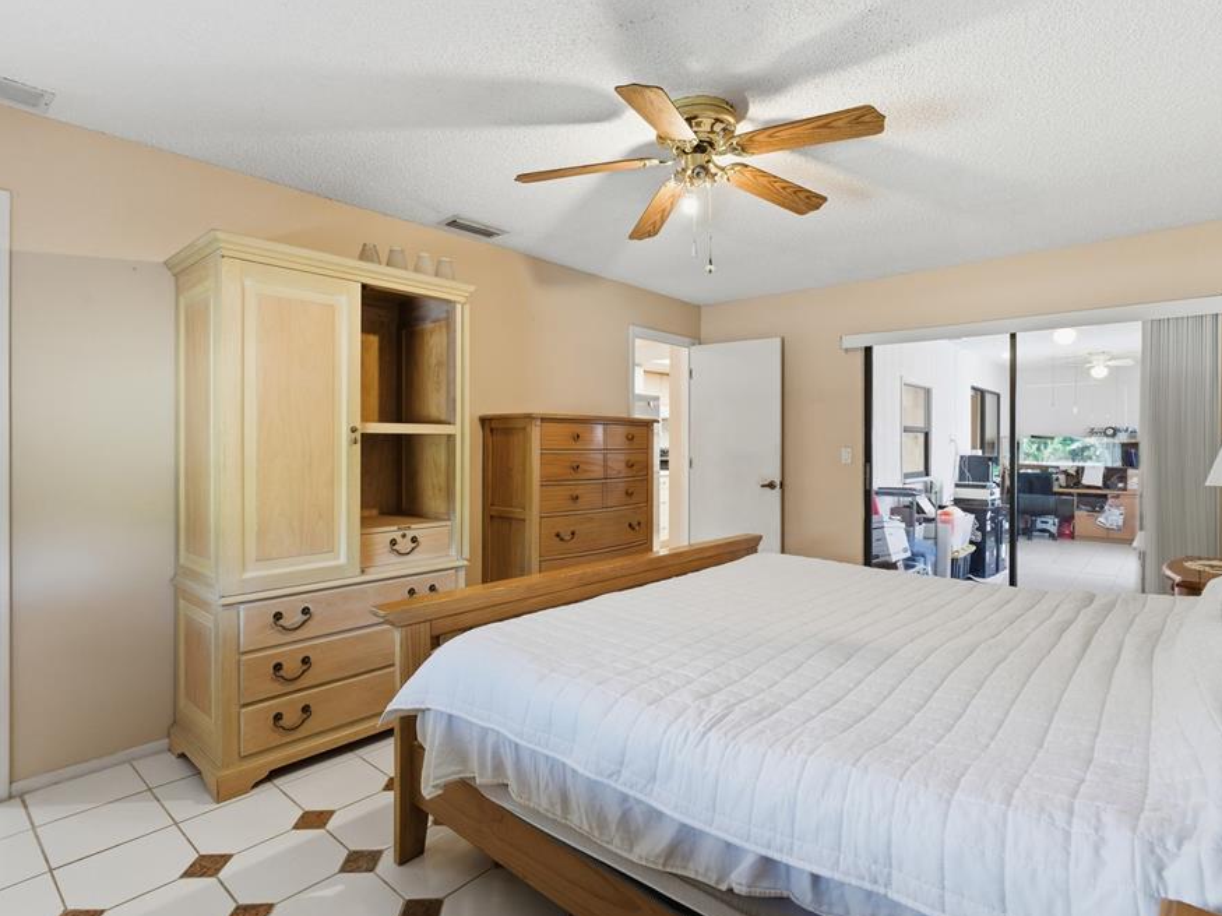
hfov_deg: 87.8
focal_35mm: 18
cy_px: 451
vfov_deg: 71.6
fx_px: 635
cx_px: 602
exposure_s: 1/15
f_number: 9
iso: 400
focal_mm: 16
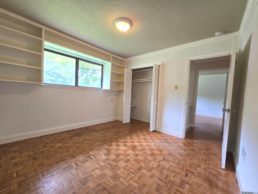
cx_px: 129
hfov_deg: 106.2
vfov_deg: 89.9
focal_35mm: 13
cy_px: 97
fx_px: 97
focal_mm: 2.2
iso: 125
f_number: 2.2
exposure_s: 1/60
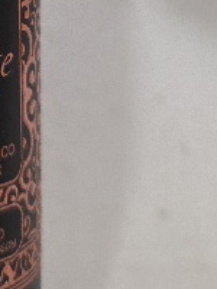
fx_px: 769
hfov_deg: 15.2
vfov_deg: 19.9
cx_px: -82
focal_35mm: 92
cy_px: -62
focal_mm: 6.3
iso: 500
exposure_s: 1/101
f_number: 1.7
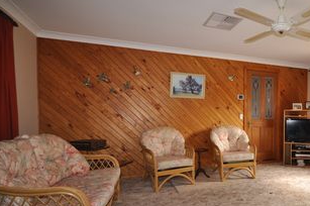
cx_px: 234
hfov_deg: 70.8
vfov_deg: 54.8
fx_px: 198
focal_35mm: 23
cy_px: 118
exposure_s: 1/60
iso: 450
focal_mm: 10
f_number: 4
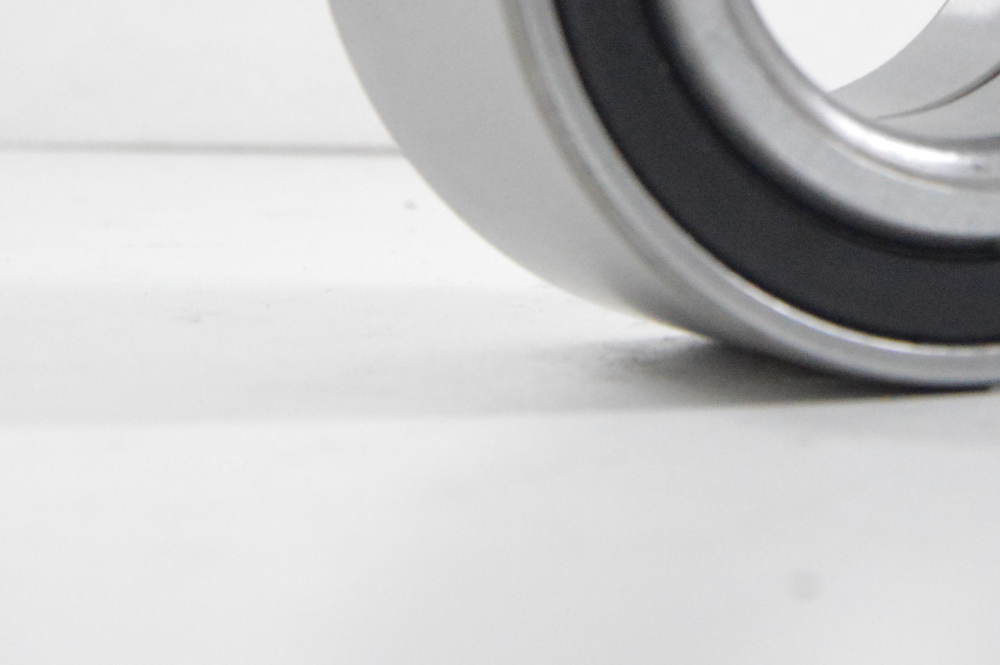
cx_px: 962
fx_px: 5634
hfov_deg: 10.1
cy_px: -148
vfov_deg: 6.7
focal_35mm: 203
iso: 3200
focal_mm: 52
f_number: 7.1
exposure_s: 1/100
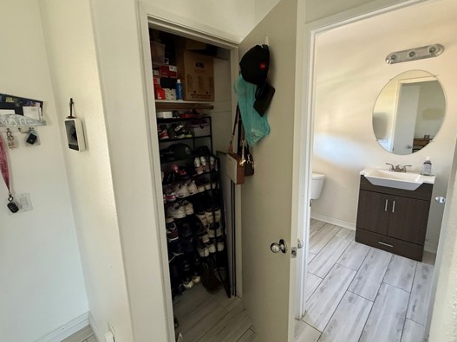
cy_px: 163
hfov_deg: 91.0
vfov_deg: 74.7
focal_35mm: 17
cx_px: 216
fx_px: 224
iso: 500
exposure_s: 1/60
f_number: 2.2
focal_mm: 2.22
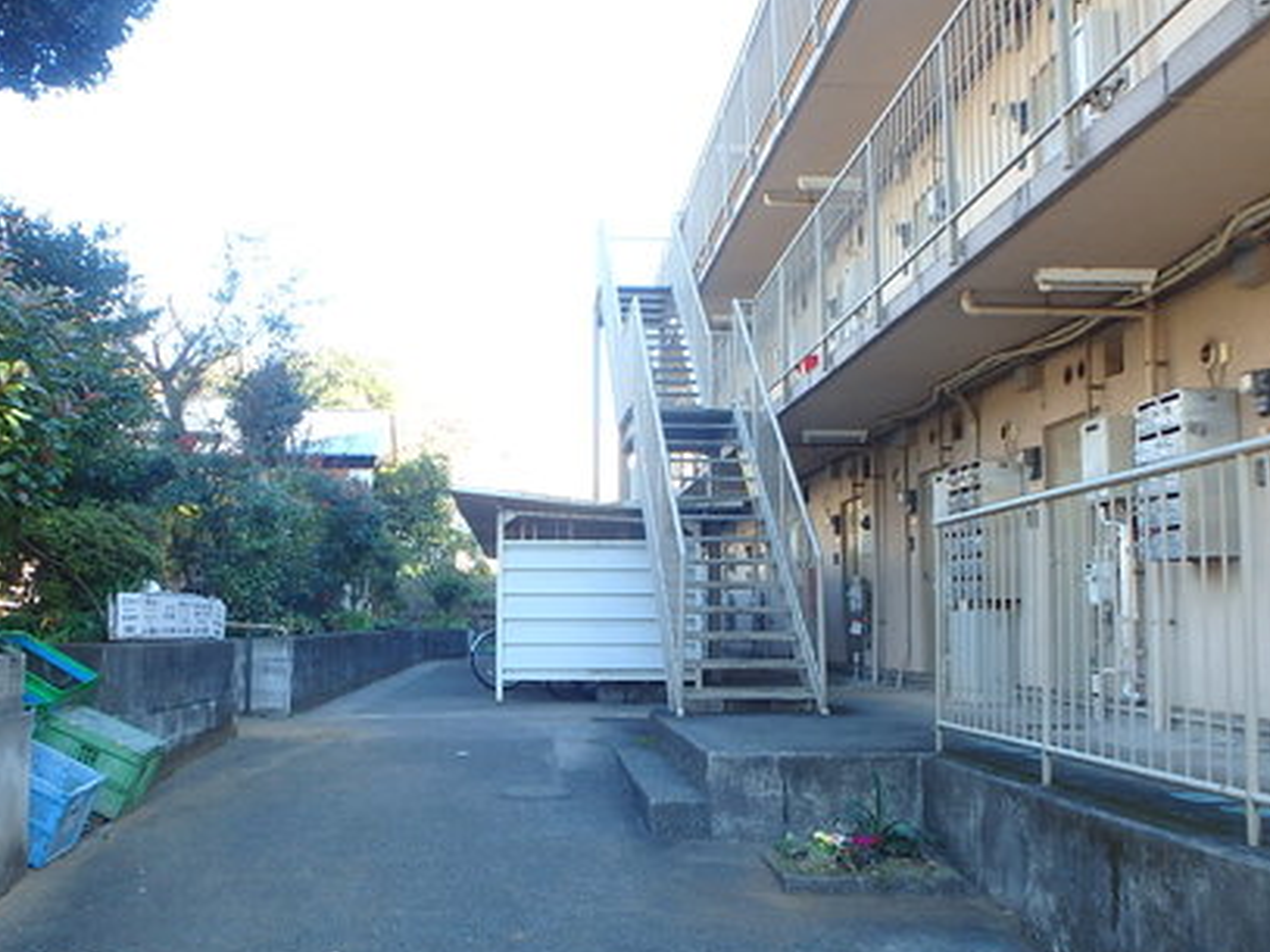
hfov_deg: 55.3
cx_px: 571
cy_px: 568
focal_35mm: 33
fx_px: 1210
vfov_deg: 42.7
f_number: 3.5
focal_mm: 3.7
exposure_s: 1/60
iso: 125
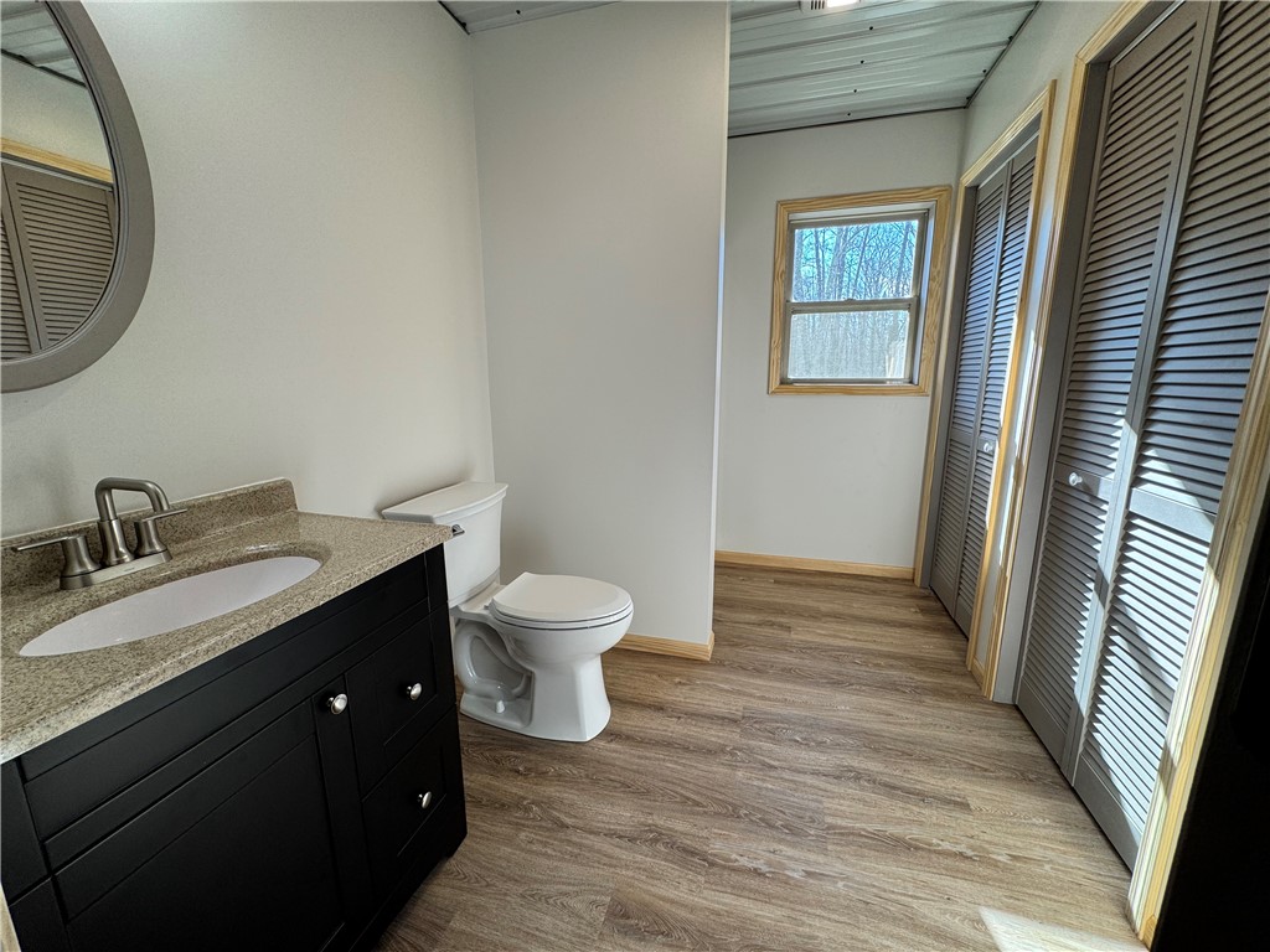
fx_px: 514
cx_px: 635
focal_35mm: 14
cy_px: 476
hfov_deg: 102.1
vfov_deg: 85.7
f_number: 2.2
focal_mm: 2.22
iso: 50
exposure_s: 1/120
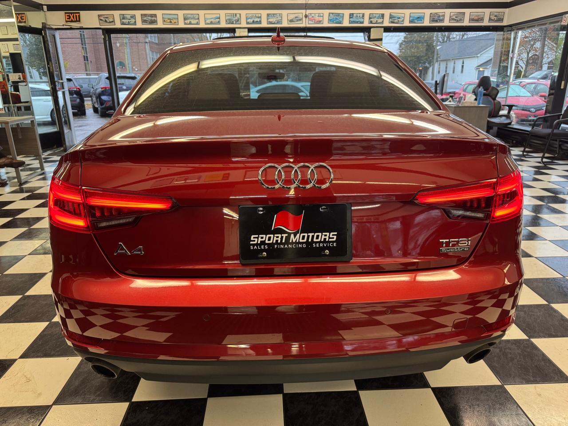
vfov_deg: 56.8
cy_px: 213
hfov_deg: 71.6
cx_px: 284
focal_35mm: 24
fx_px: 394
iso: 200
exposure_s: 1/60
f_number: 1.78
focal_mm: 6.76
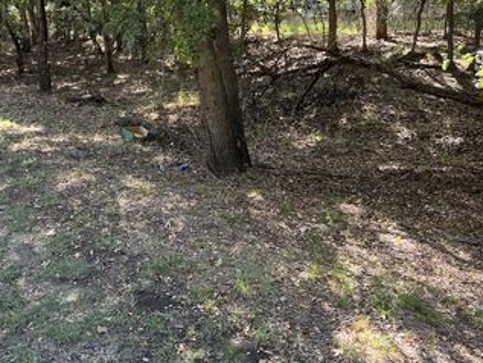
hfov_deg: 45.2
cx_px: 168
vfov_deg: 34.7
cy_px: 109
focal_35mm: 41
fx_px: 572
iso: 32
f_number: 1.5
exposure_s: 1/123
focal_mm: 5.7
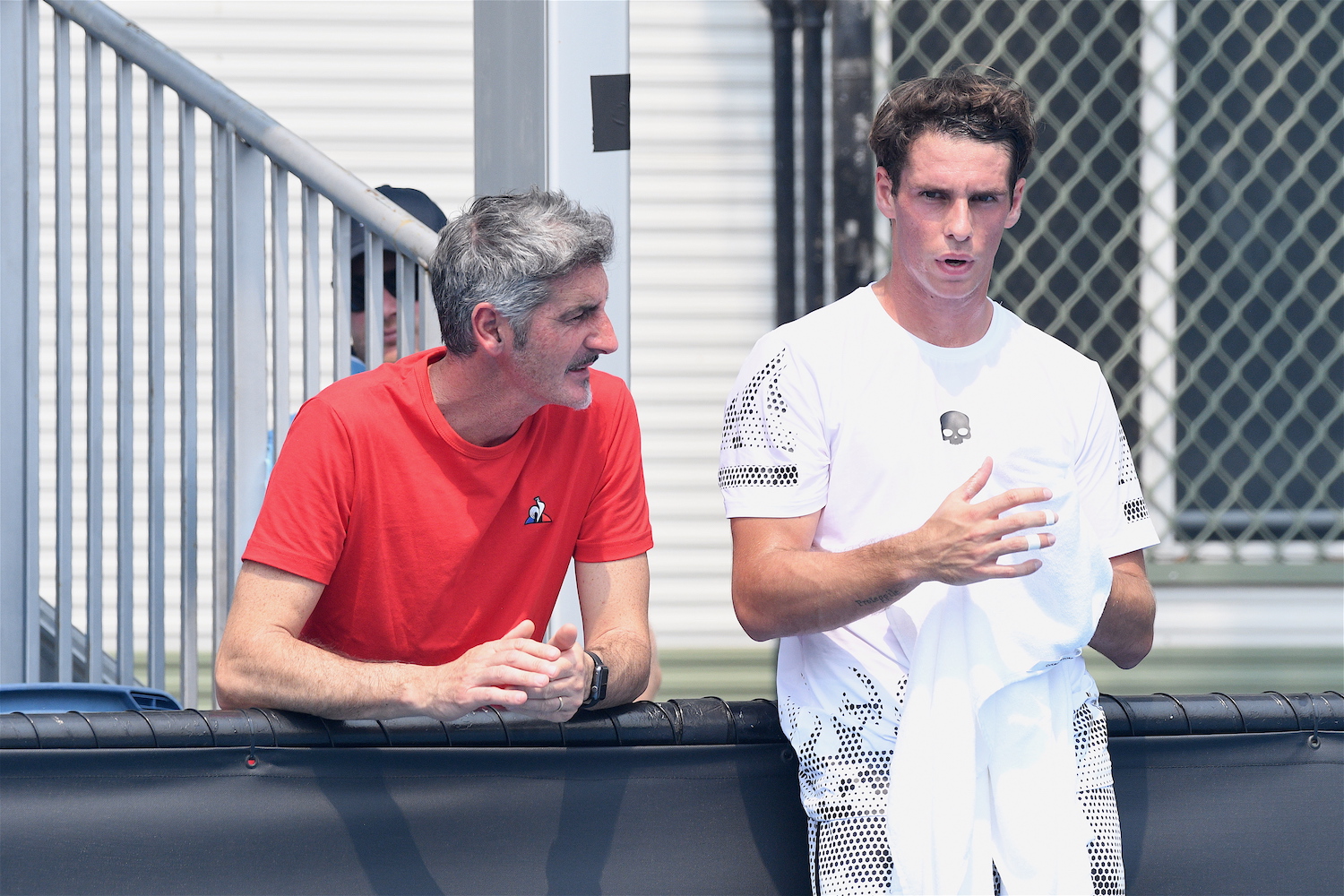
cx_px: 672
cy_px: 448
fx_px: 17359
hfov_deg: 4.4
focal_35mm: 465
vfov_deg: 3.0
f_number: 7.1
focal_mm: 310
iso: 1000
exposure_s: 1/1600
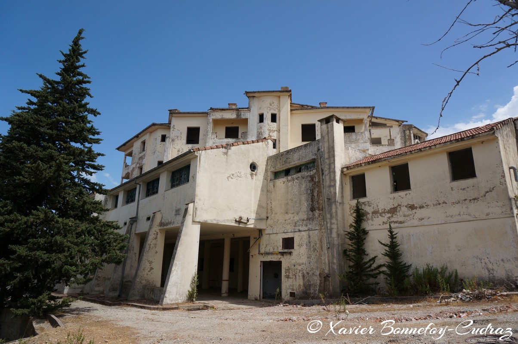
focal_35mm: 24
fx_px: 345
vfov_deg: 53.0
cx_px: 259
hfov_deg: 73.8
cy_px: 172
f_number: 4.5
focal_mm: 16
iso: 200
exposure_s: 1/2000
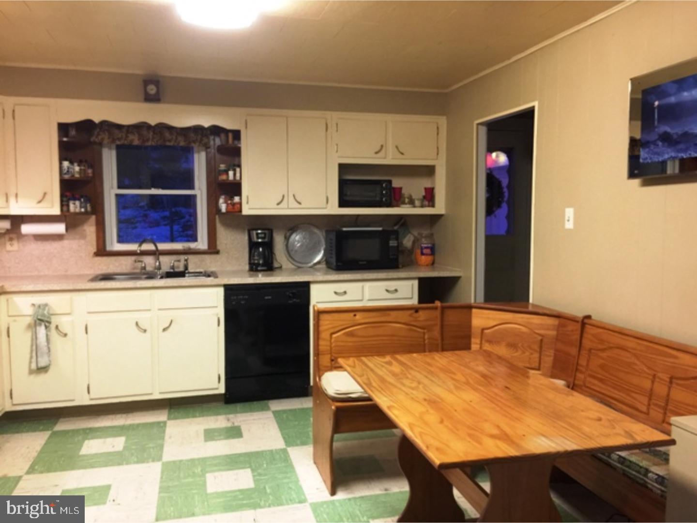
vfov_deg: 48.2
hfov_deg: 61.7
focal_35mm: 29
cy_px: 262
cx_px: 348
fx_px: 584
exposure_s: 1/15
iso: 100
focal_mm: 4.15
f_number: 2.2
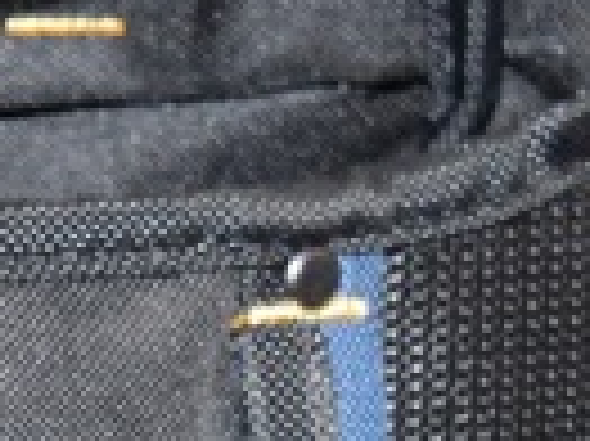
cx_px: -649
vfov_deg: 5.0
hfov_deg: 6.5
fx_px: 5052
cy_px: 592
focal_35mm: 297
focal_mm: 27
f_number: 4
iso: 800
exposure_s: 1/60
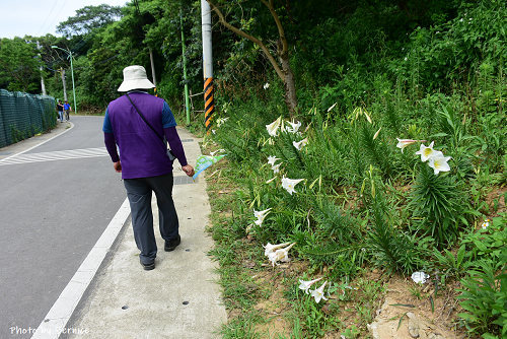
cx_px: 254
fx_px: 380
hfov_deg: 67.4
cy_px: 170
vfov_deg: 48.0
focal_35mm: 27
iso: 100
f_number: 7.1
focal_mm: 18
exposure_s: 1/200
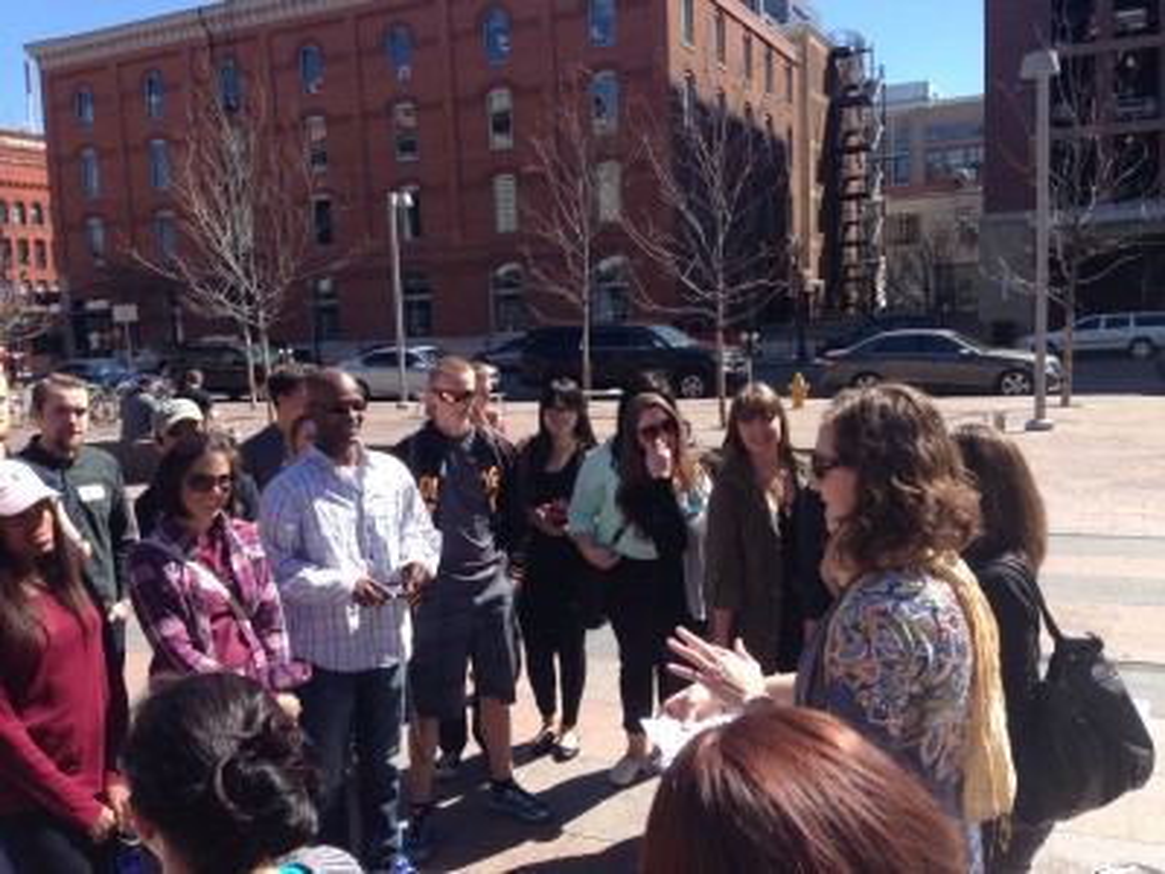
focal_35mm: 33
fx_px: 1111
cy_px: 437
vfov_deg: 42.9
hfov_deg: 55.4
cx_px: 582
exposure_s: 1/797
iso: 50
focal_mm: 4.12
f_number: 2.4
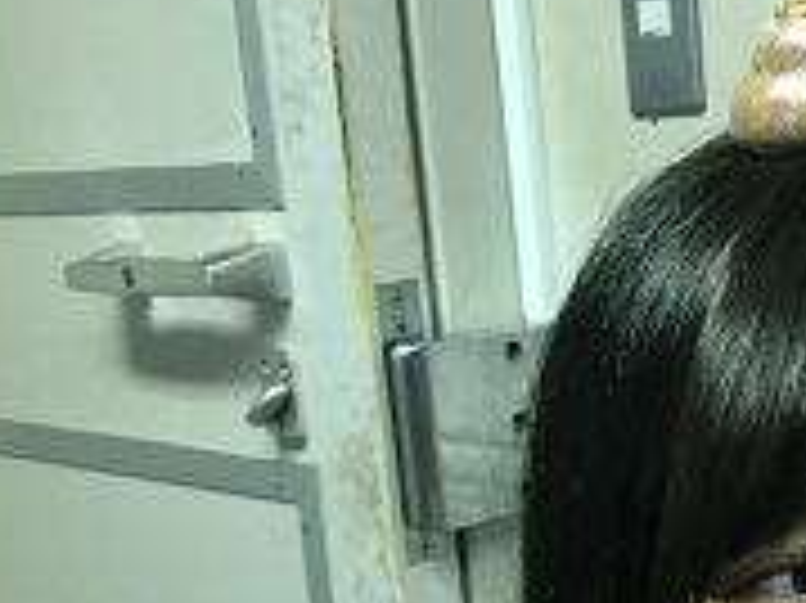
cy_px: 619
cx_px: 865
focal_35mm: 64
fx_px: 1489
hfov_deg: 27.9
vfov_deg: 22.0
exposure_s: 1/20
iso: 40
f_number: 1.8
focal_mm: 3.99
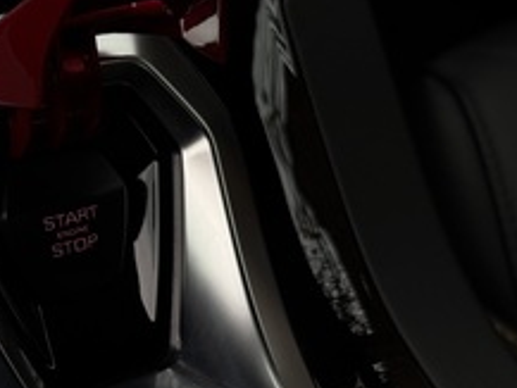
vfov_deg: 15.9
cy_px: 218
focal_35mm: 93
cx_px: 64
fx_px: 1390
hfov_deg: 20.7
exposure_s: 1/460
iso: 64
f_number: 1.78
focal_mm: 6.76
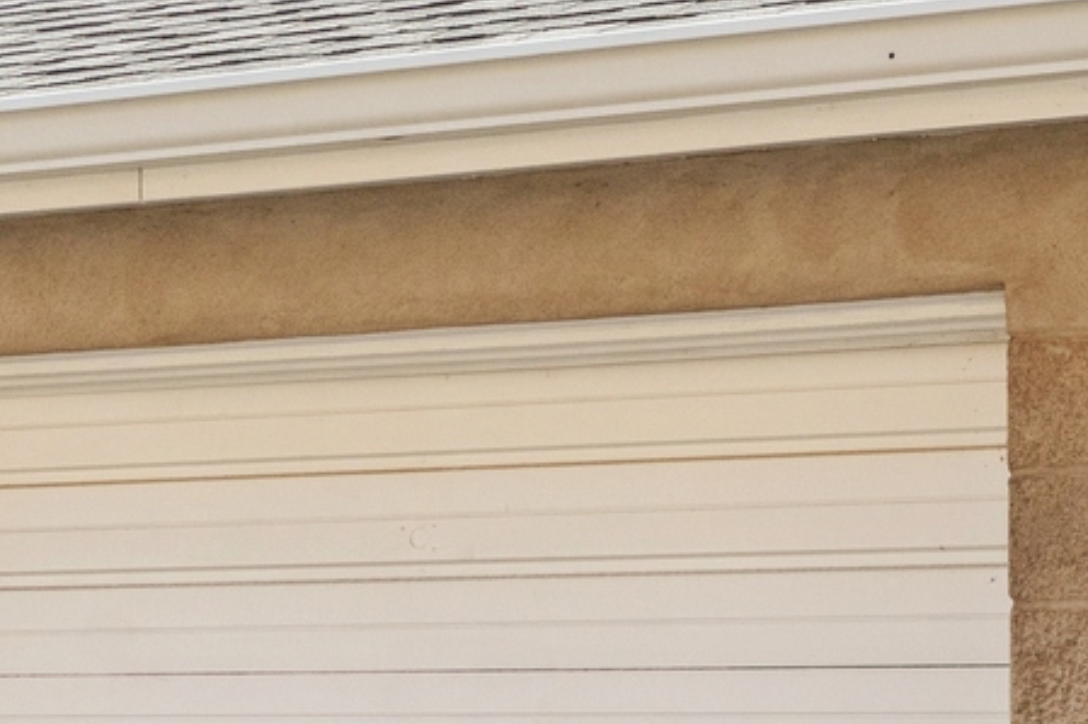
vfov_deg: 10.4
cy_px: 814
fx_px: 3927
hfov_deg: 15.7
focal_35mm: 130
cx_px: 368
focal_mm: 24
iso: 400
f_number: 8
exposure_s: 1/400
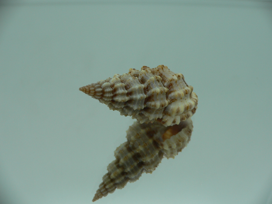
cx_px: 136
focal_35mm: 35
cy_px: 102
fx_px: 275
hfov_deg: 52.6
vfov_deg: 40.7
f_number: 2.8
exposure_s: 1/60
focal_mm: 4.6
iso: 80
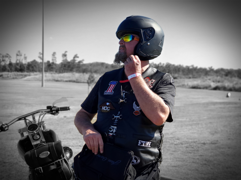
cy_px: 90
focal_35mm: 52
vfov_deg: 28.0
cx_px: 120
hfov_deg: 36.8
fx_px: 362
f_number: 2.4
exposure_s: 1/417
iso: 32
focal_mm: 6
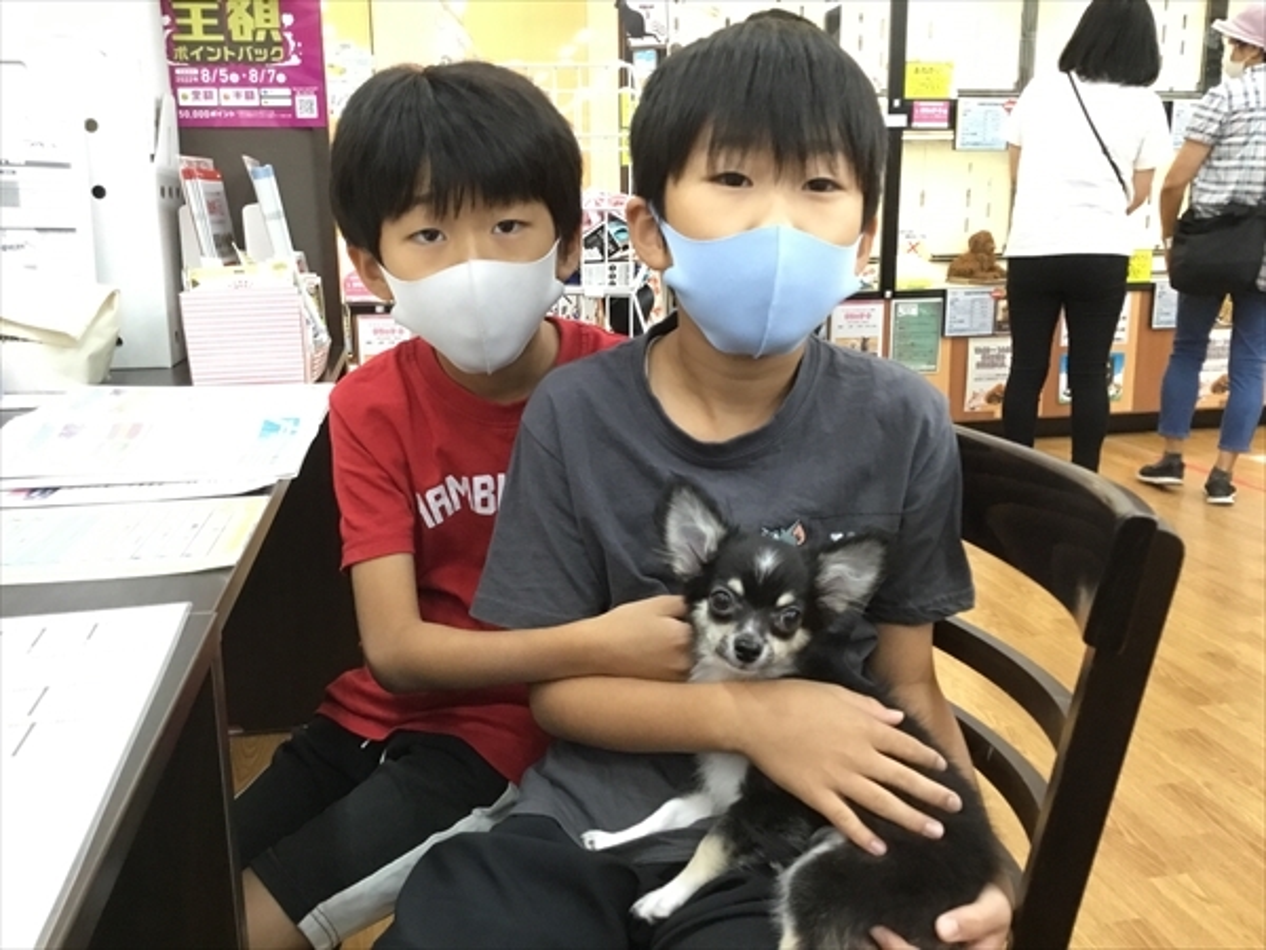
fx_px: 1134
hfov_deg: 58.4
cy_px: 475
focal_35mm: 31
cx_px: 633
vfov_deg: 45.4
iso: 160
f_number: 2.4
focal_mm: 3.3
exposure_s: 1/30
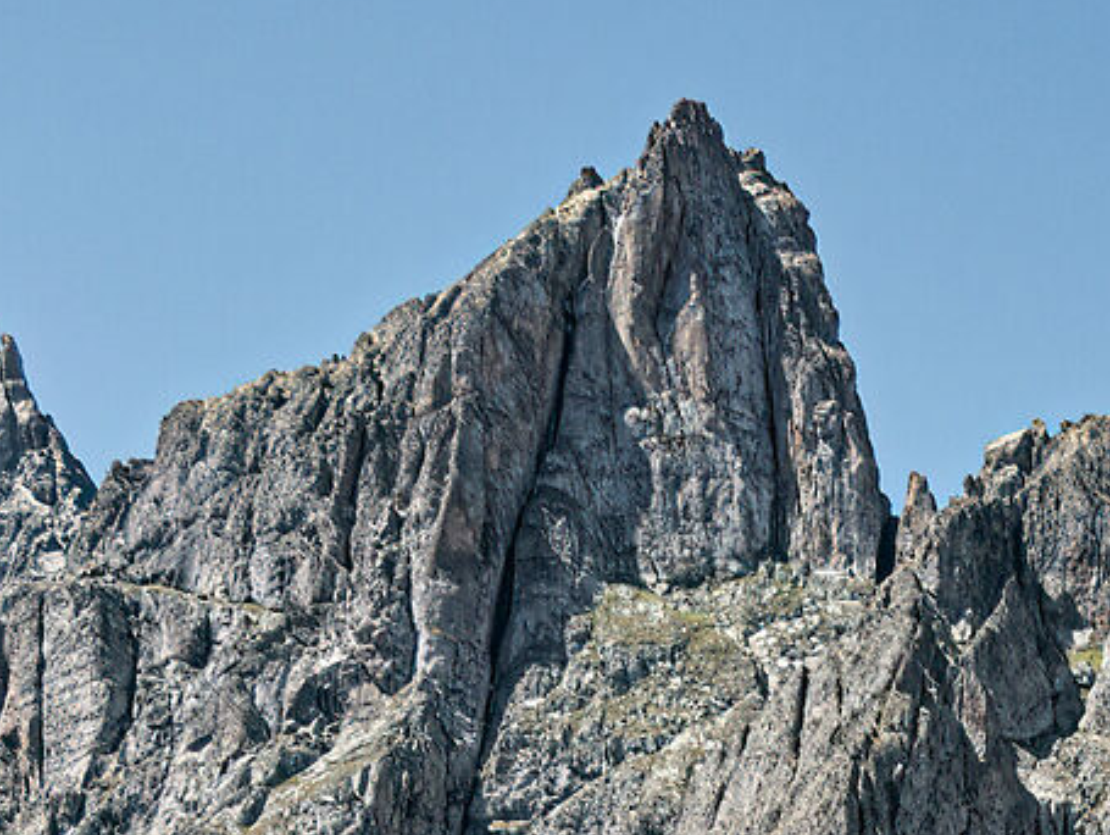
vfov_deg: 9.1
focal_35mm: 152
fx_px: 4878
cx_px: 1466
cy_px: 1719
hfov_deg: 12.6
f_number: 4
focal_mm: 11.06
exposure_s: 1/250
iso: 64
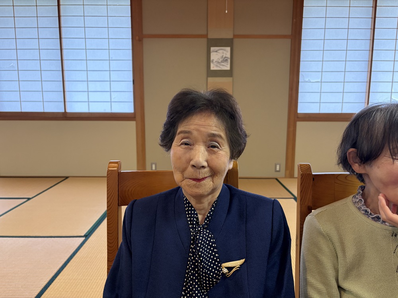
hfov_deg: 67.3
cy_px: 149
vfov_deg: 53.1
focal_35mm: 26
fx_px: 299
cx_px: 199
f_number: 1.6
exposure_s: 1/60
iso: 250
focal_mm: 5.96
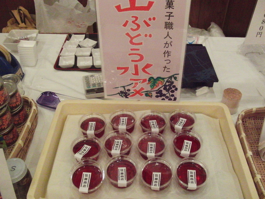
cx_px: 132
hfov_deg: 50.1
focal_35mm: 37
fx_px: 283
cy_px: 100
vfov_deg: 38.7
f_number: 3.6
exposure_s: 1/500
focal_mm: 6.42
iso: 3200
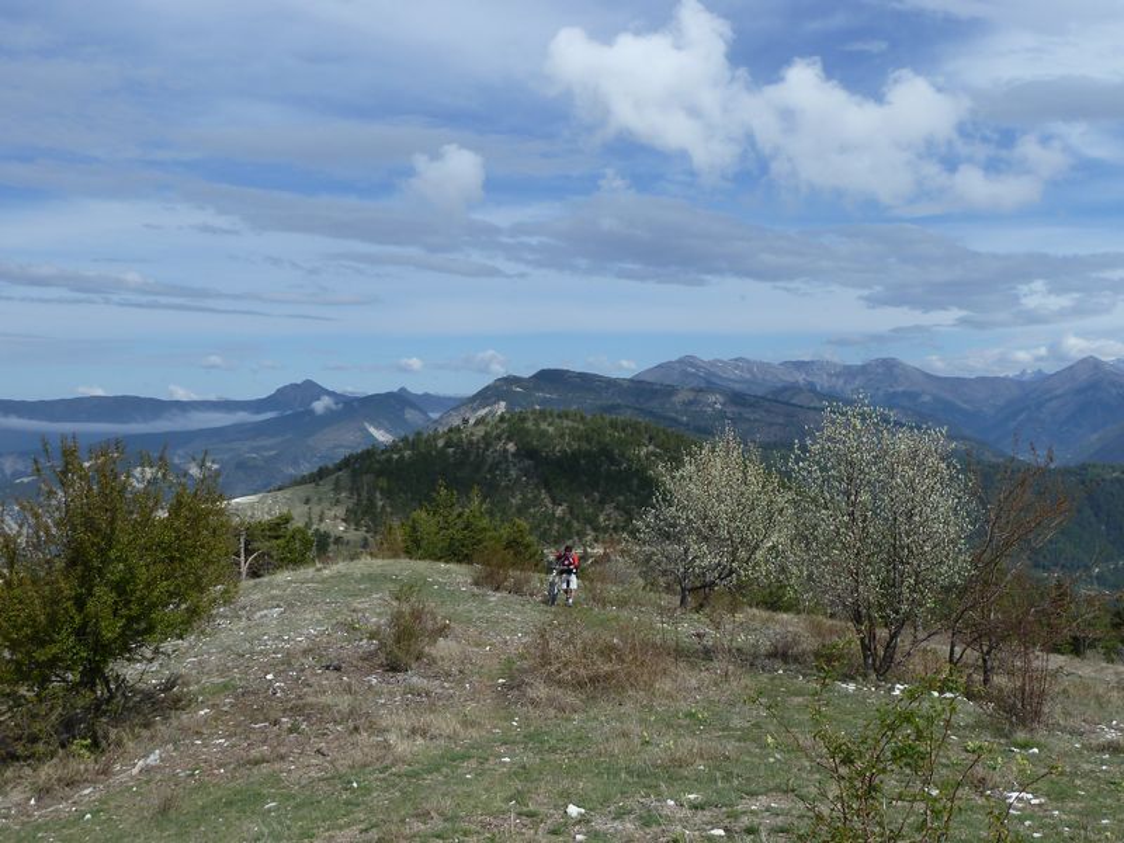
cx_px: 562
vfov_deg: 40.7
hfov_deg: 52.6
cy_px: 422
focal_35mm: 35
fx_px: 1136
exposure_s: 1/640
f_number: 5.6
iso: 80
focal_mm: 5.7
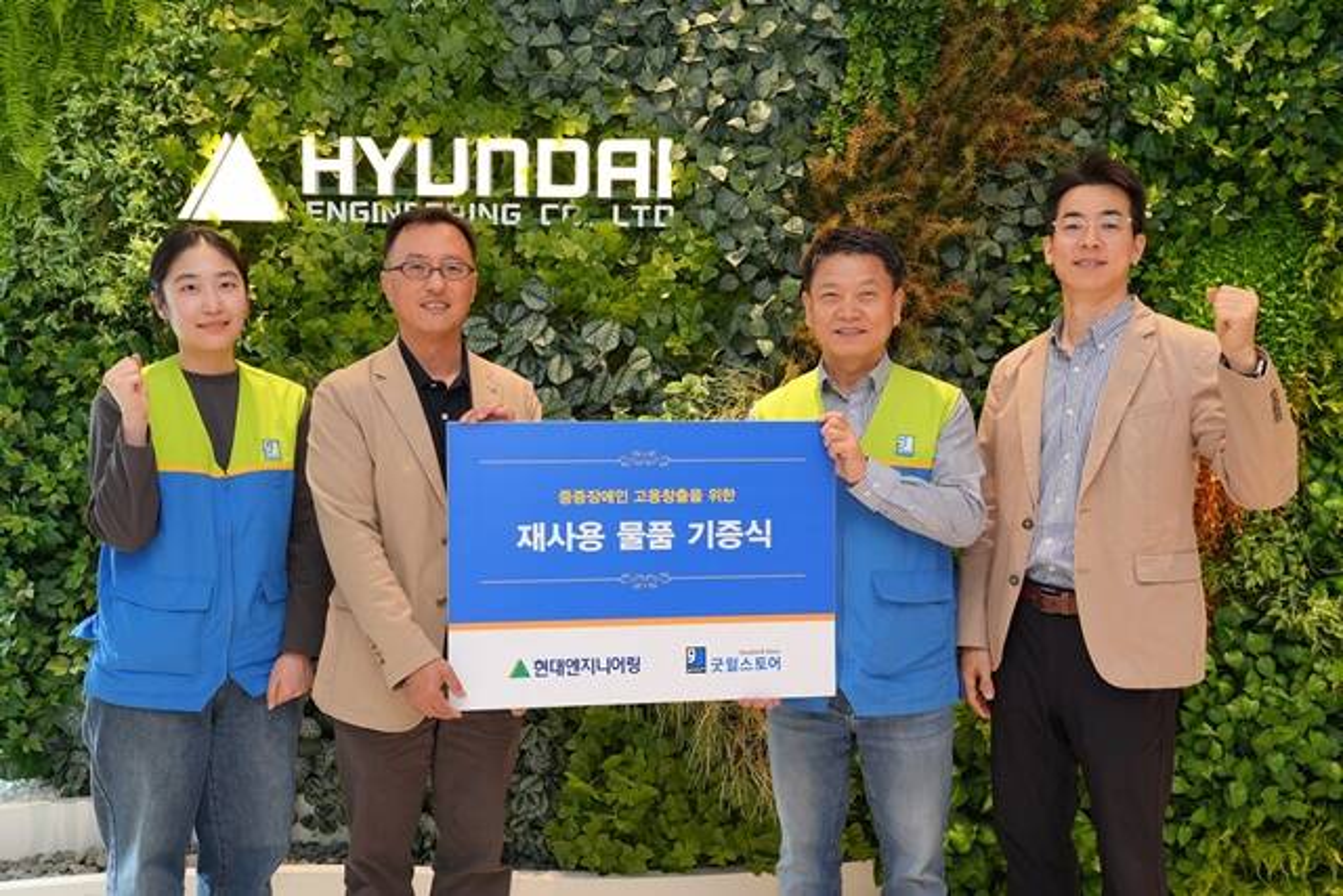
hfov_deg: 60.3
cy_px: 448
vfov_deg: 42.3
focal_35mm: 31
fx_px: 1157
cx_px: 672
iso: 1250
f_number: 5
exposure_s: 1/125
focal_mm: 31
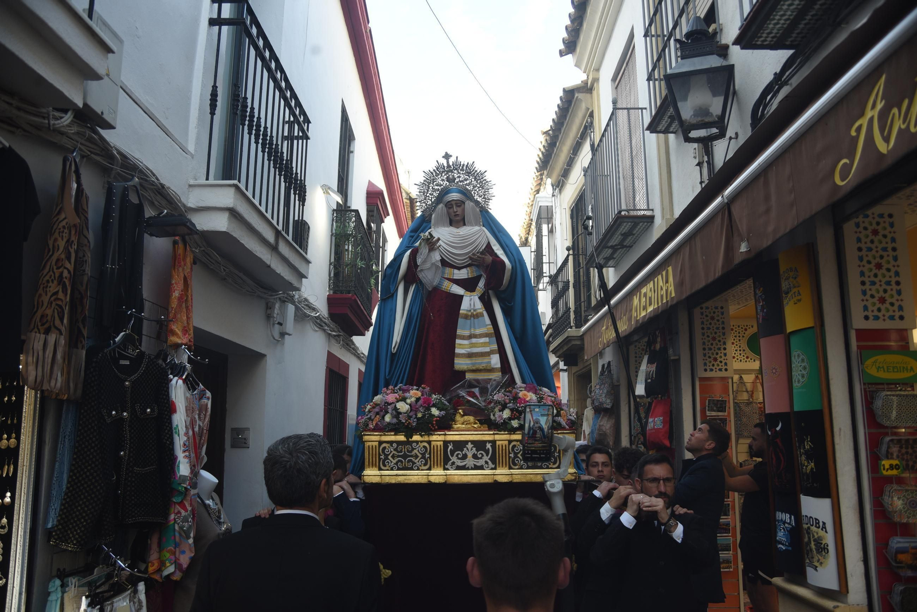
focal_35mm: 29
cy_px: 306
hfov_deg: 63.6
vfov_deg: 45.0
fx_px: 739
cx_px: 458
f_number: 6.3
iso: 360
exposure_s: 1/160
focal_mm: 29
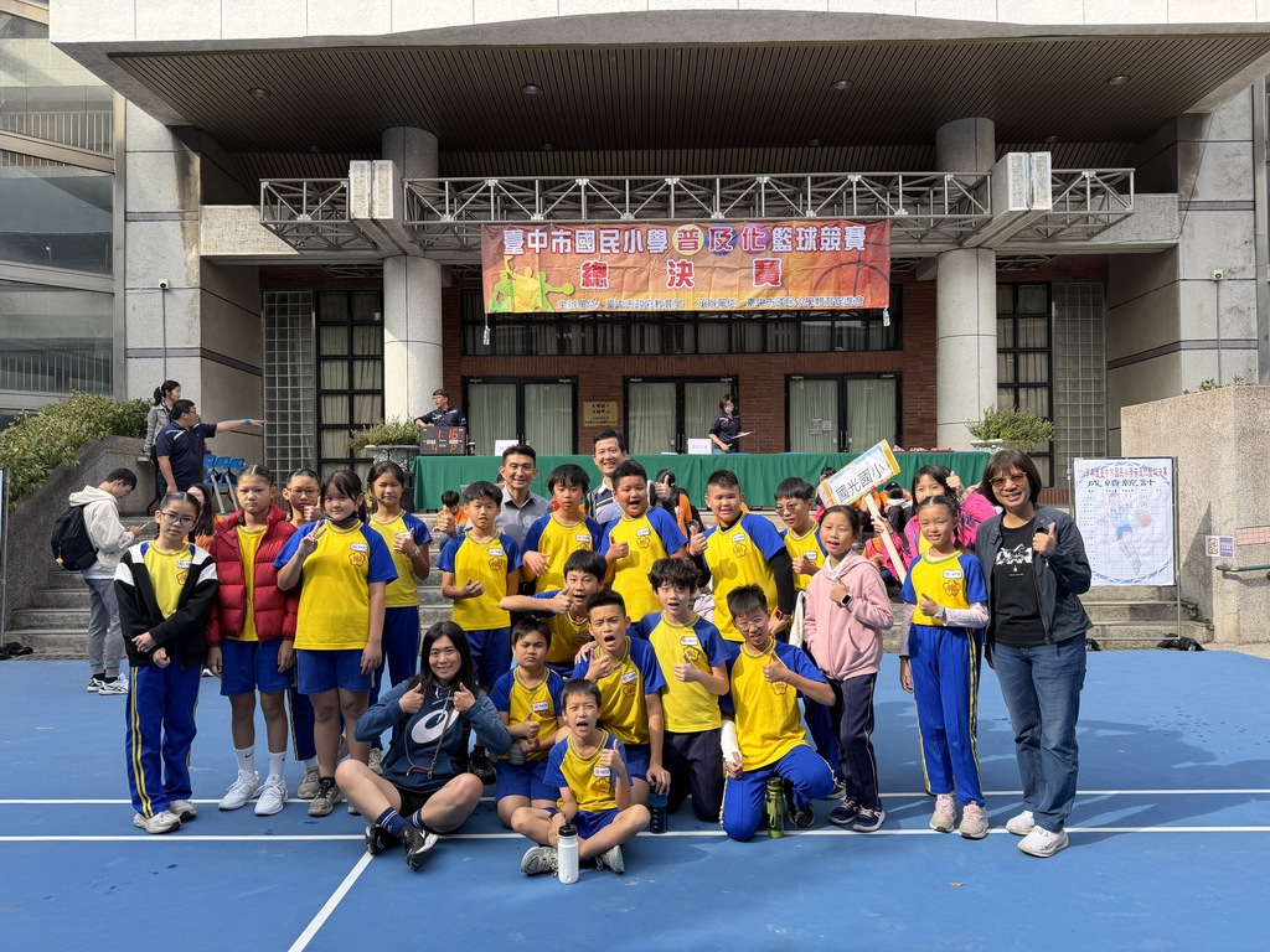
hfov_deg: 71.6
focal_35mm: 24
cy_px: 476
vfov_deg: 56.8
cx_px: 635
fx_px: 881
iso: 80
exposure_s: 1/1522
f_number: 1.78
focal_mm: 6.76
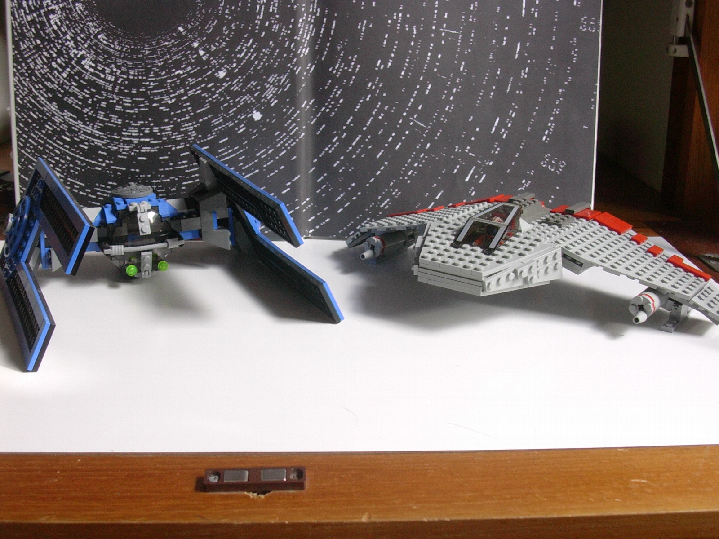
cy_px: 270
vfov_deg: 32.2
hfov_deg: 42.1
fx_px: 935
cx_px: 360
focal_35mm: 45
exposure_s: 1/42.7
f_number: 2.9
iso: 70
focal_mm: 6.7
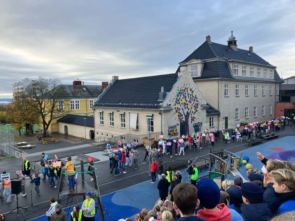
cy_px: 110
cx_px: 148
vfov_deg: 49.7
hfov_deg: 63.4
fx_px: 239
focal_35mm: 28
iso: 32
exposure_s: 1/284
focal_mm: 3.99
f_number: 1.8
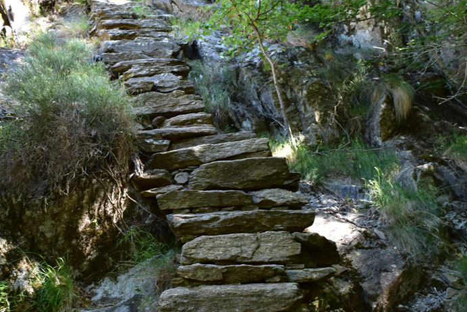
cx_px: 149
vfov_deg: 34.2
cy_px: 137
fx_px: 506
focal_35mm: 39
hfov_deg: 48.6
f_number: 9
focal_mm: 18
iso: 400
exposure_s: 1/25
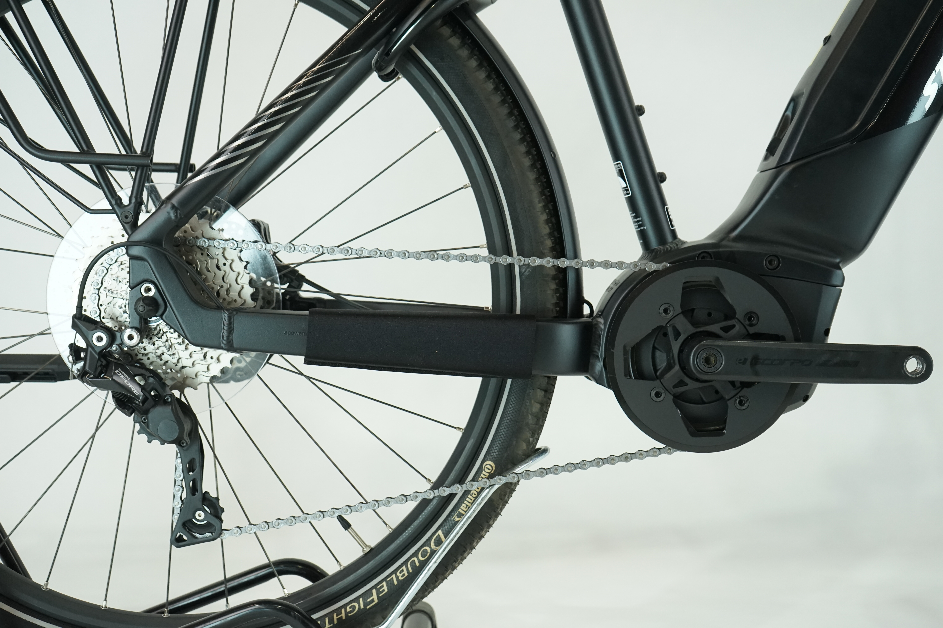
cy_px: 314
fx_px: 1126
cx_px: 472
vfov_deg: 31.2
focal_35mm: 43
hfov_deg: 45.4
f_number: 5.6
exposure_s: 1/200
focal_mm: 43
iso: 1600
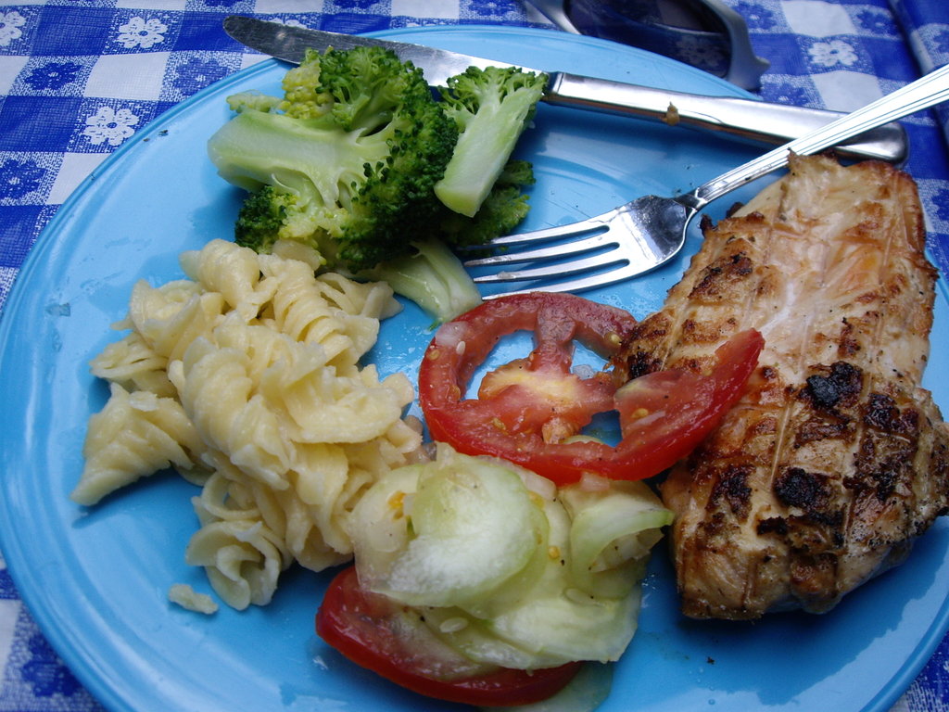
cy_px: 356
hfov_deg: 49.0
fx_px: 1042
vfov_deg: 37.7
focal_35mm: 38
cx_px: 474
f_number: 2.7
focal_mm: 6.2
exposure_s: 1/160
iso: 100
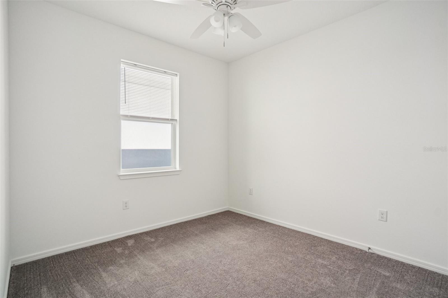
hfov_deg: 95.0
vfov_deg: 72.0
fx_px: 205
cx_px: 224
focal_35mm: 16
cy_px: 149
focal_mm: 11
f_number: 8
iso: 200
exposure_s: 1/30
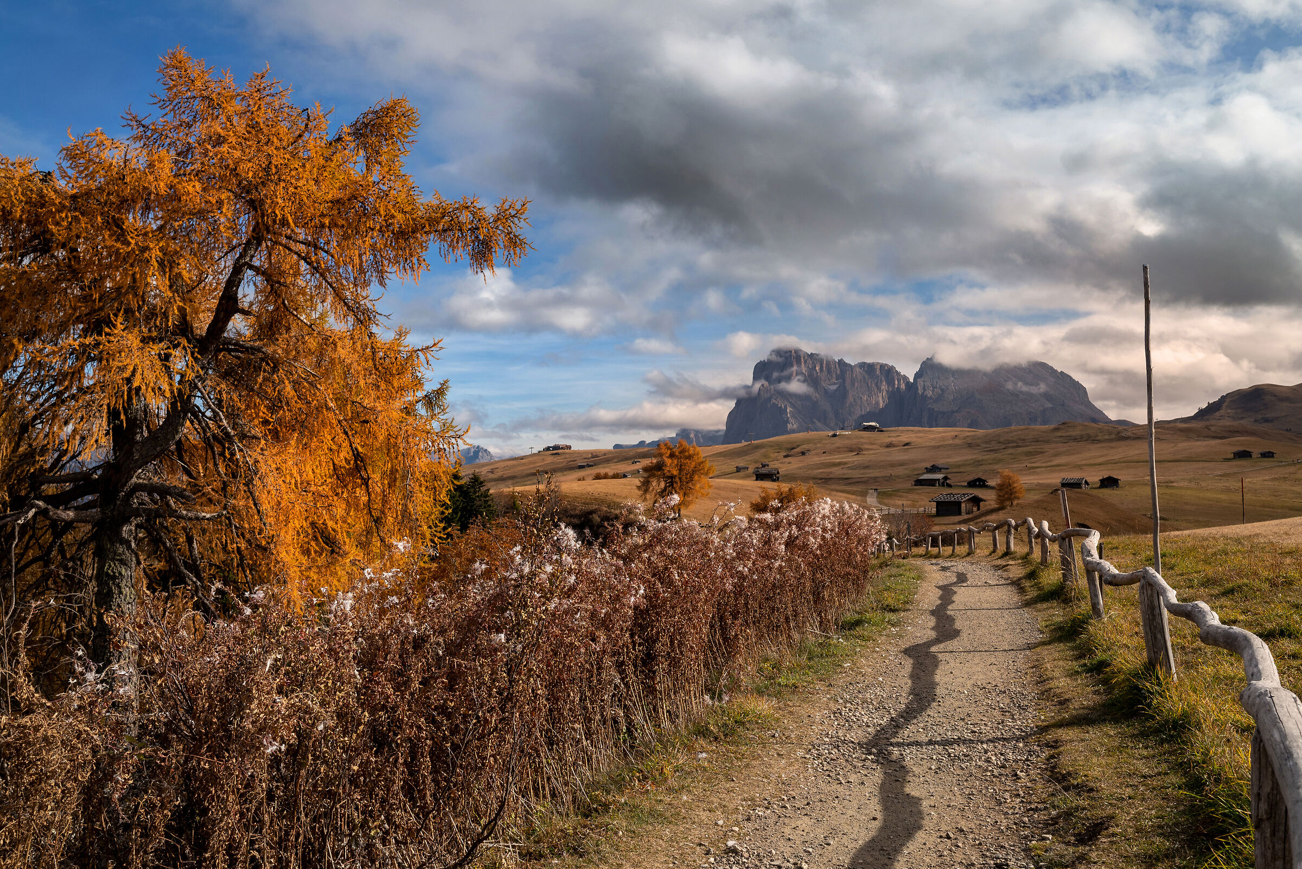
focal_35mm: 35
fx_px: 1266
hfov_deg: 54.4
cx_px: 651
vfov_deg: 37.9
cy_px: 434
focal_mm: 35
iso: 100
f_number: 10
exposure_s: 1/320
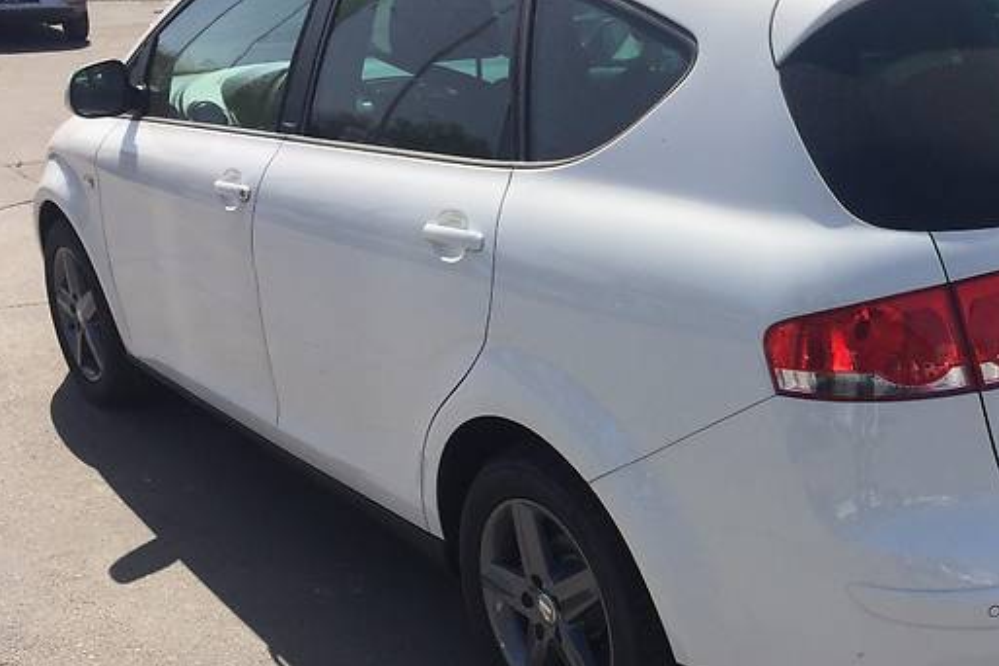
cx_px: 709
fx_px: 1304
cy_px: 362
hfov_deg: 41.1
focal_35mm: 47
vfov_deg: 28.6
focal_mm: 4.2
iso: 32
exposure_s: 1/1647
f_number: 2.2
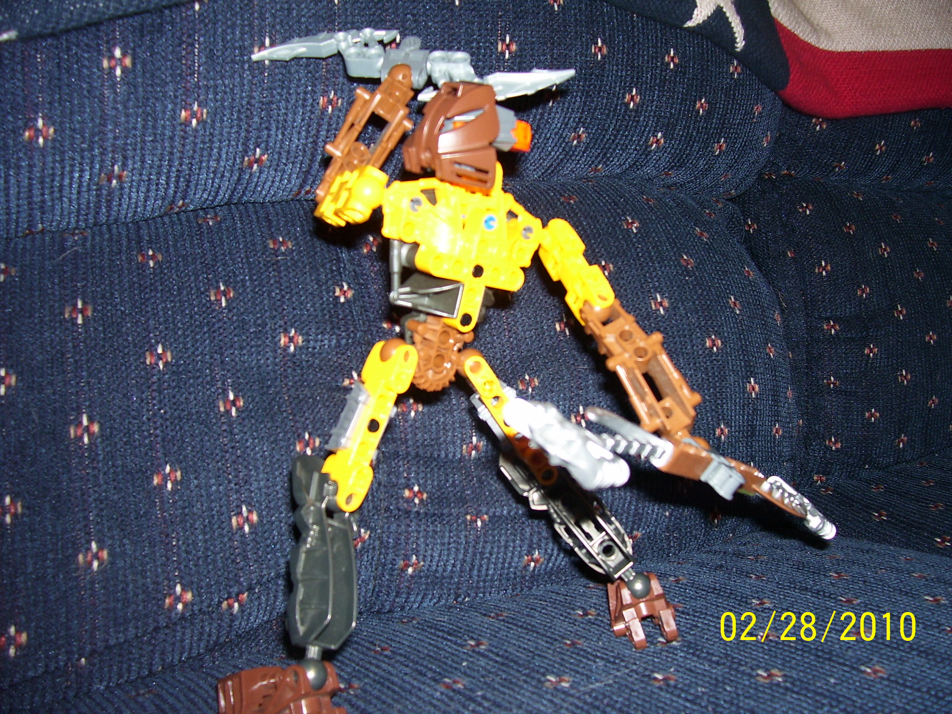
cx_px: 476
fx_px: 935
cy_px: 357
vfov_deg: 41.8
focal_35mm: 34
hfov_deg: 54.0
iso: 80
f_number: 2.7
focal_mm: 5.6
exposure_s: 1/60
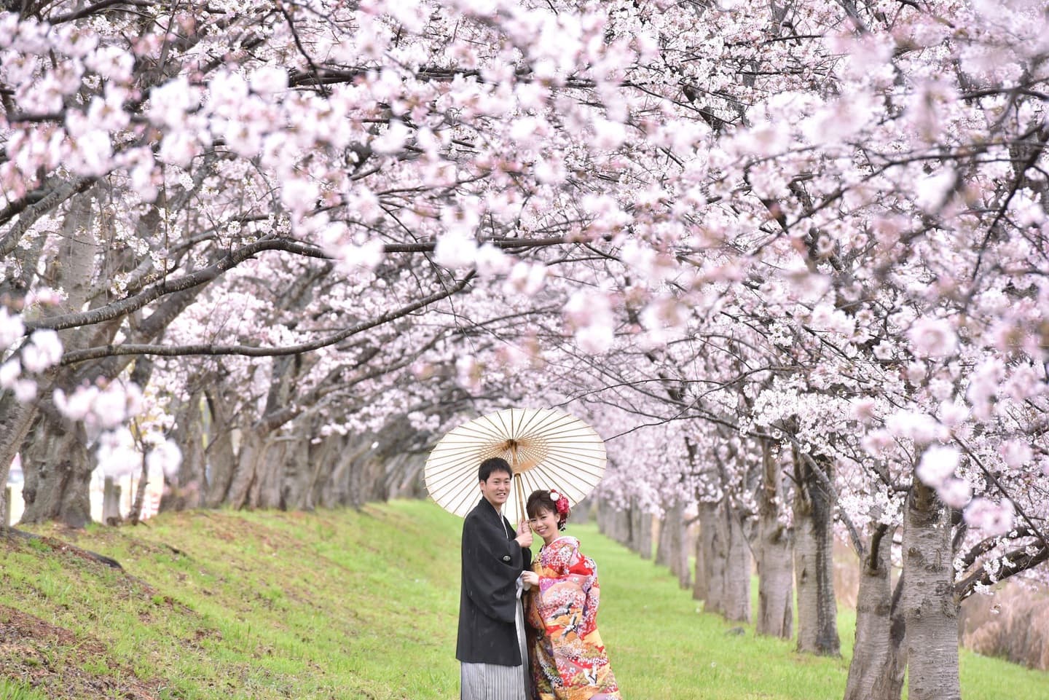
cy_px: 350
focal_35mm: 200
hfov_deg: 10.3
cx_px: 524
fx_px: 5829
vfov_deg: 6.9
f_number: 8
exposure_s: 1/320
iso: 2000
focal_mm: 200
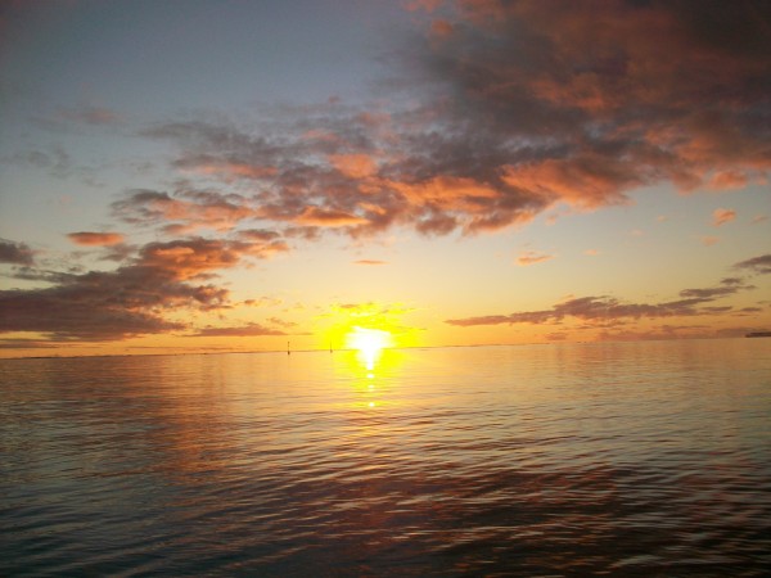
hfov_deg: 56.8
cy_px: 289
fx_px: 713
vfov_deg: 44.2
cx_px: 386
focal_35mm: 32
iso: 64
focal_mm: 5.7
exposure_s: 1/400
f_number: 2.8
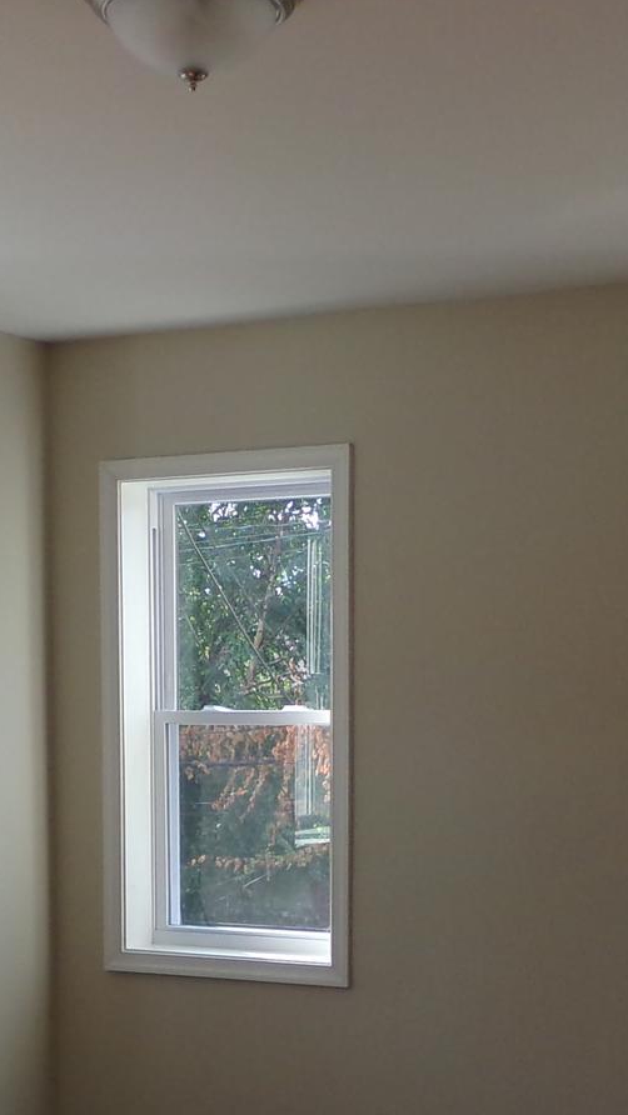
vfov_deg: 31.2
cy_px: 955
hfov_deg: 18.5
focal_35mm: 65
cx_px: 275
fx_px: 1924
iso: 100
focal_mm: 4.7
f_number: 3.2
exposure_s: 1/200
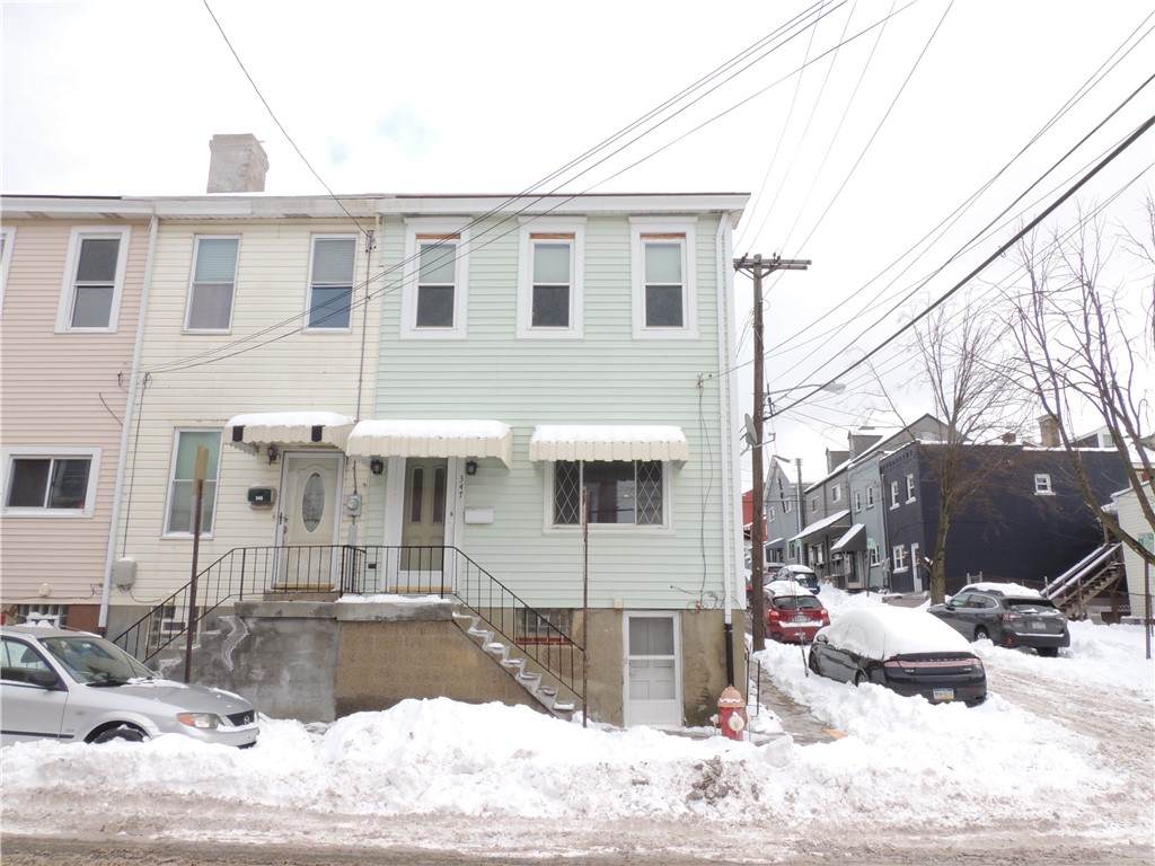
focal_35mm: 24
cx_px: 578
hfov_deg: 71.6
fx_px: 801
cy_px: 433
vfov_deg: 56.8
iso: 100
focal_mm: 4.3
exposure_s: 1/60
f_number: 8.3
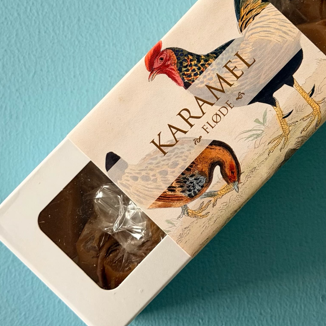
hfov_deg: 30.0
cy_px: 149
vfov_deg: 30.0
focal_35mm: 57
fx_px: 607
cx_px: 163
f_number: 1.78
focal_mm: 6.76
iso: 320
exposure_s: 1/40
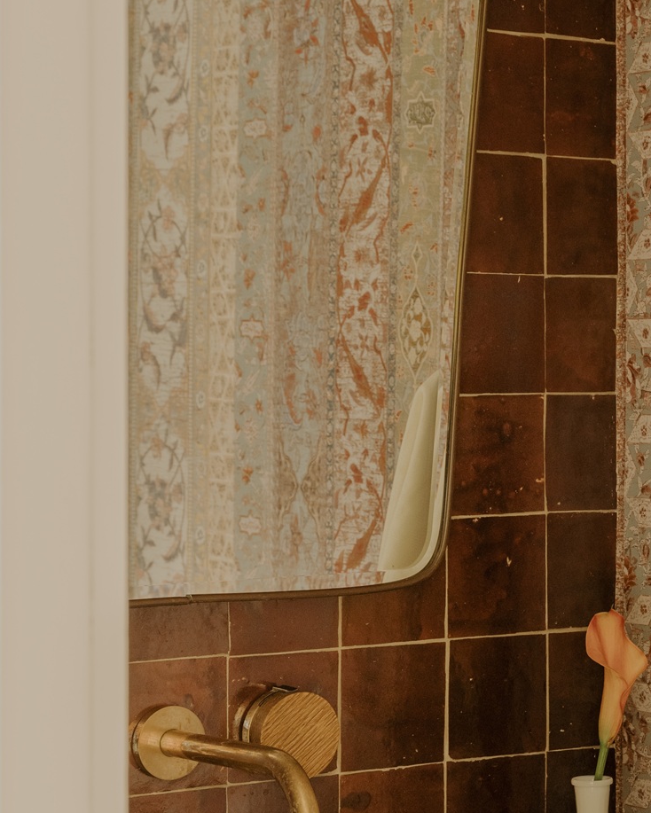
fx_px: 2528
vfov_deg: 18.3
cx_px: 728
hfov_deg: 14.3
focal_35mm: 105
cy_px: 429
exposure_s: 10
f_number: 7.1
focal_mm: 47.3
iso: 400
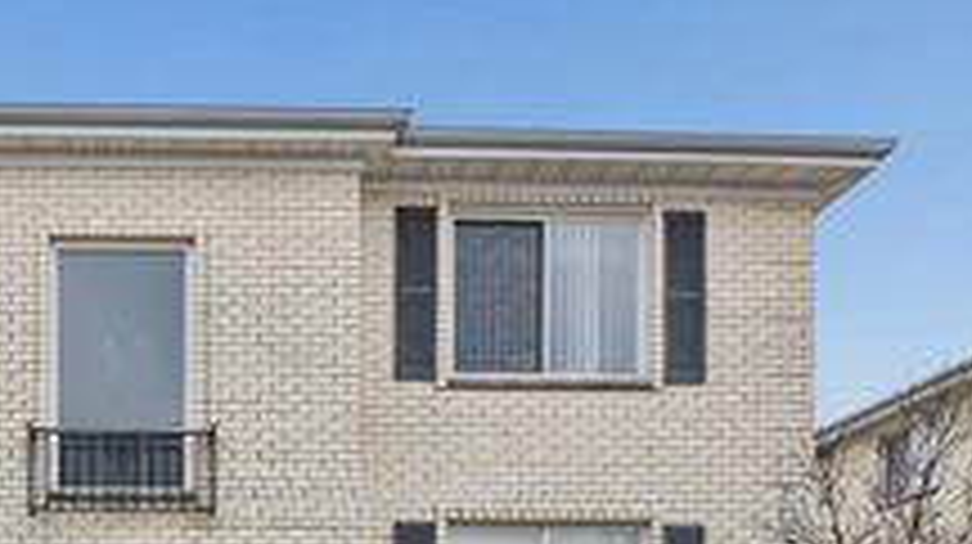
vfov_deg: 30.2
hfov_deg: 51.7
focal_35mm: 34
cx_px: 108
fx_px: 875
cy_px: 627
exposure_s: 1/800
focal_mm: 14
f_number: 6.3
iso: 400
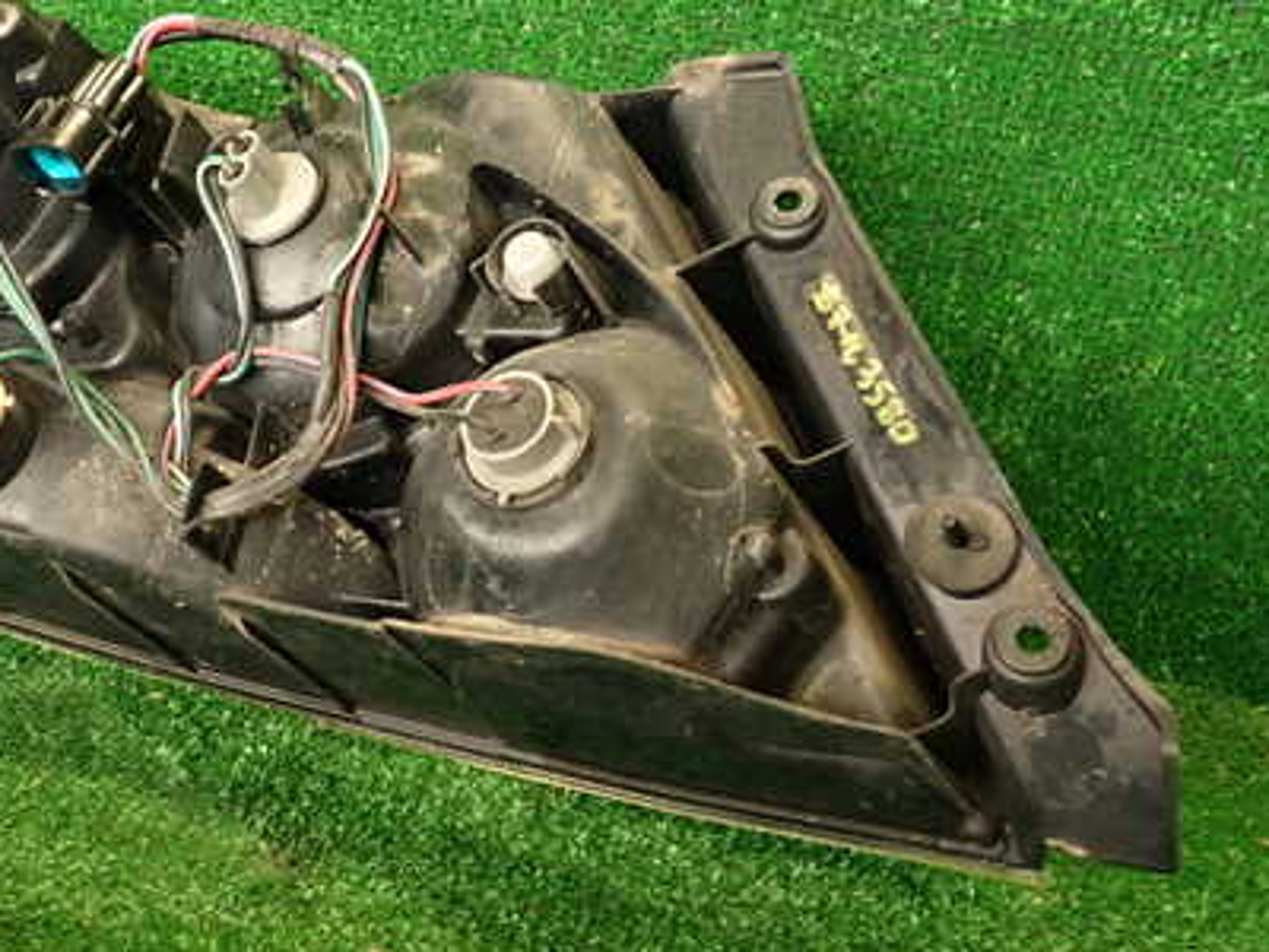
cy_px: 409
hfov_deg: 38.9
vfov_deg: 30.2
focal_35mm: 48
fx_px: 1760
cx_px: 358
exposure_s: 1/30
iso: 250
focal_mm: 5.79
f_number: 2.4
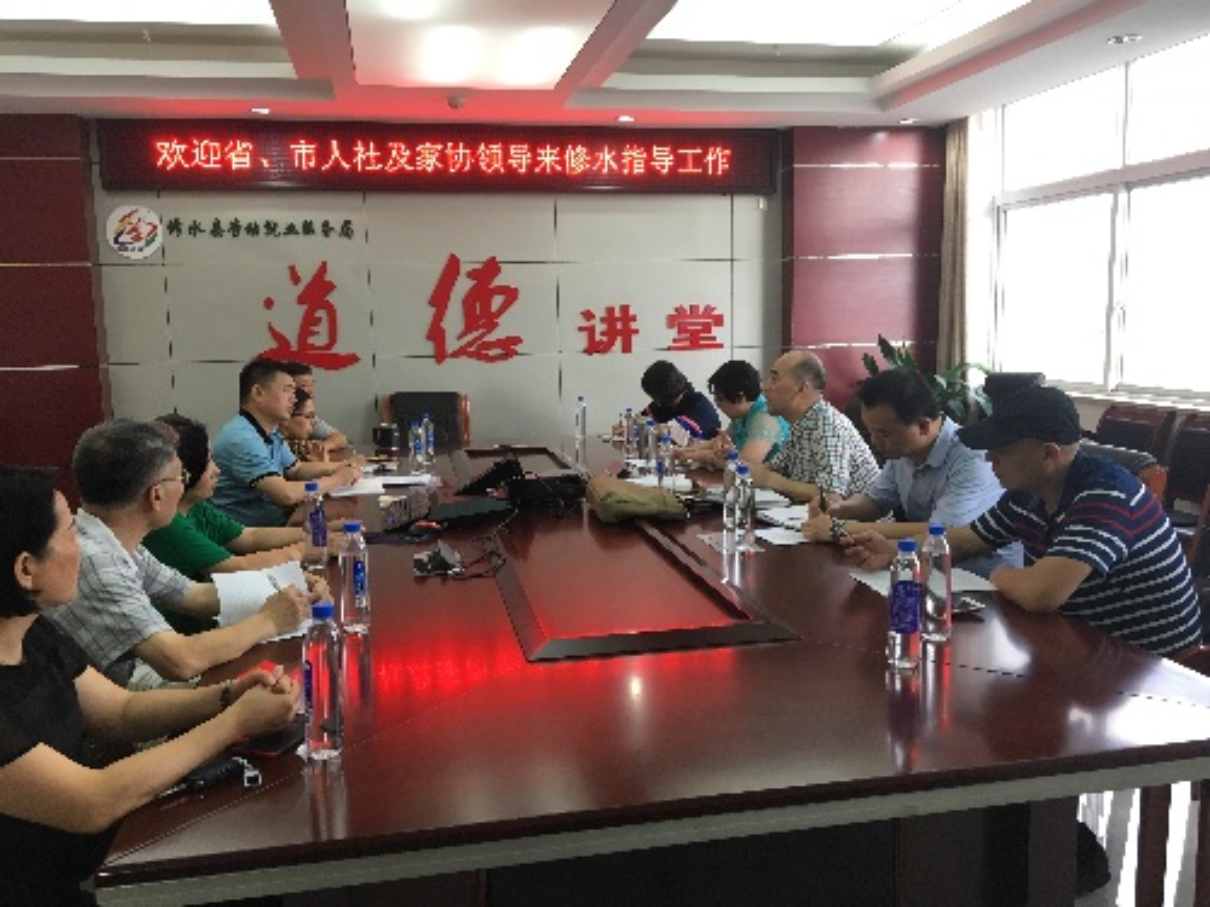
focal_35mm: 29
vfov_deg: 48.2
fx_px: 1014
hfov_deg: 61.7
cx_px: 605
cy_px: 454
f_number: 2.2
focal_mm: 4.15
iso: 50
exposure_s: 1/33
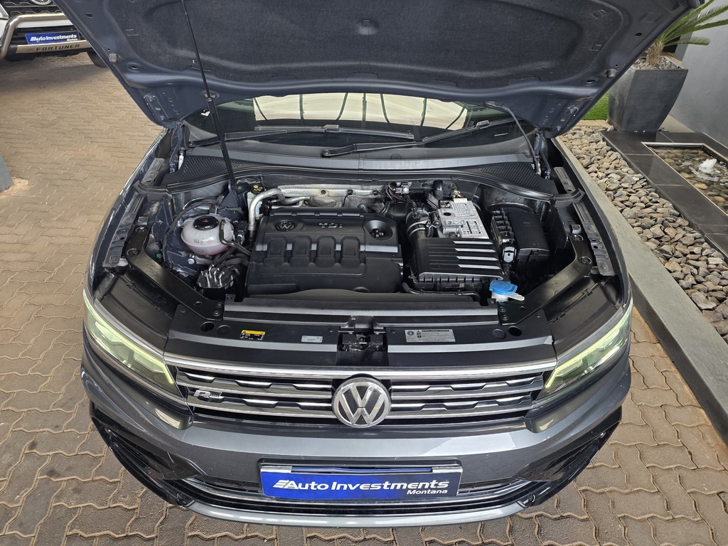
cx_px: 364
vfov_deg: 58.9
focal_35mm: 23
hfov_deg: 73.9
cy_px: 273
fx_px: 484
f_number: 1.7
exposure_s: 1/180
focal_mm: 6.25
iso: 200
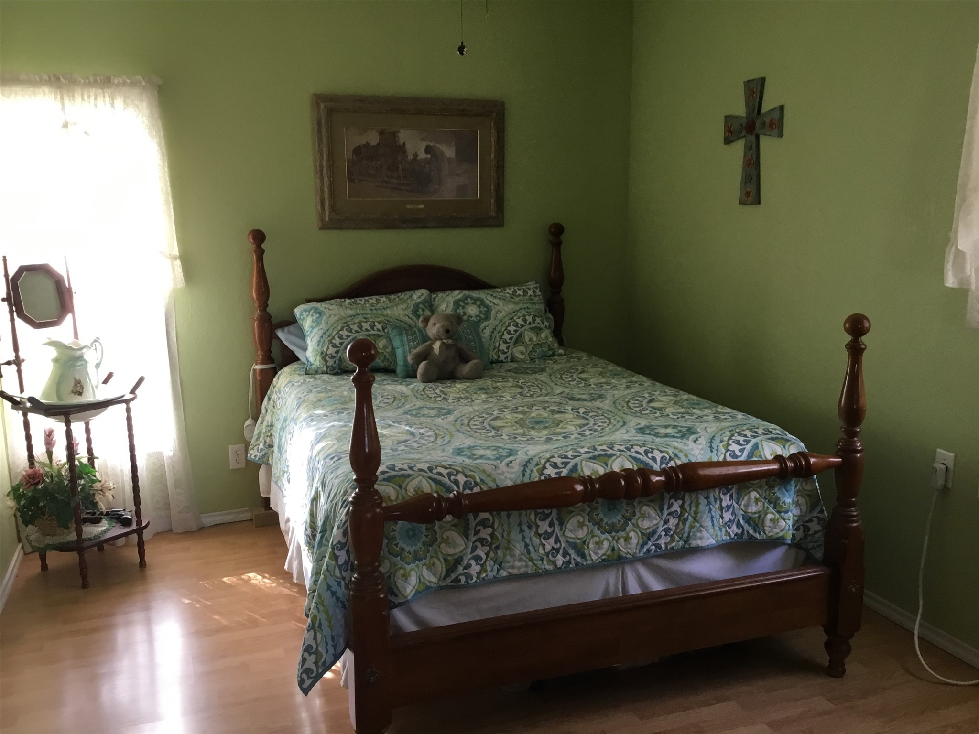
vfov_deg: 45.4
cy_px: 367
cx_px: 490
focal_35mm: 31
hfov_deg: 58.4
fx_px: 877
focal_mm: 3.3
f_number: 2.4
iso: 50
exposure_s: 1/30
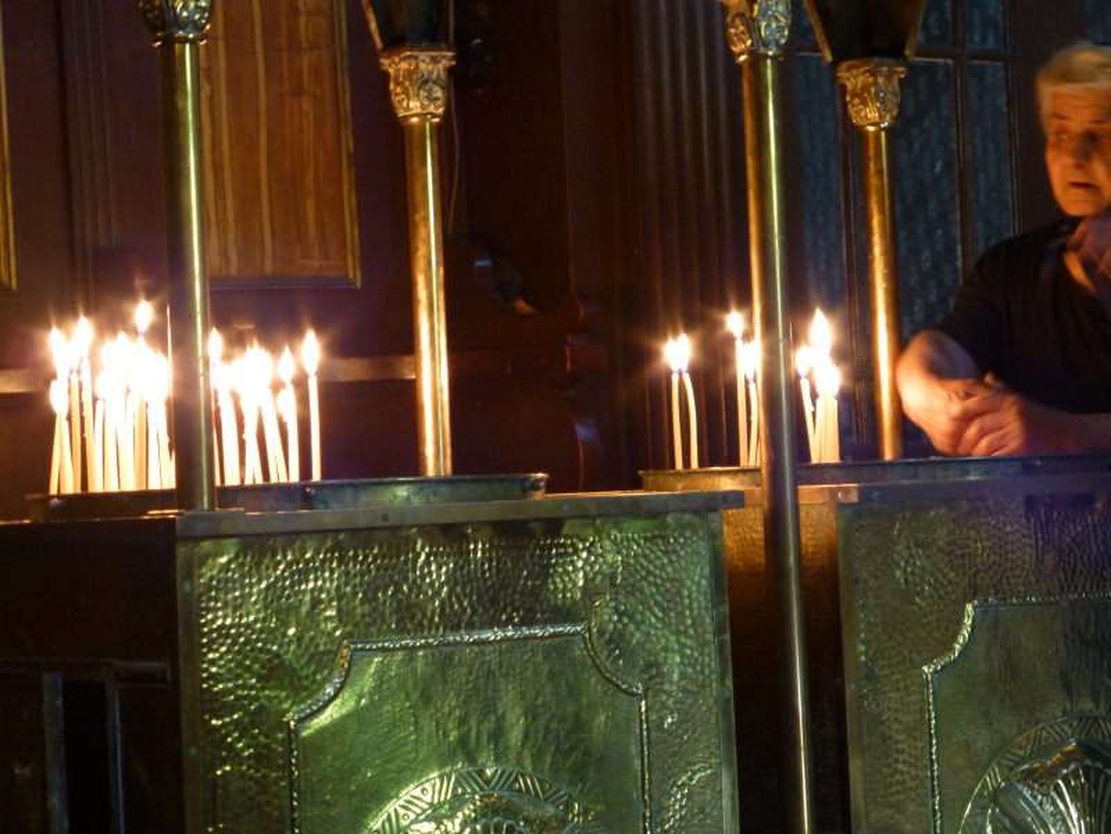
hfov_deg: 15.5
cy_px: 417
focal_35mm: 127
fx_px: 4076
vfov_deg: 11.7
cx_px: 556
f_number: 5.3
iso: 400
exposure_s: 1/4
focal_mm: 20.6
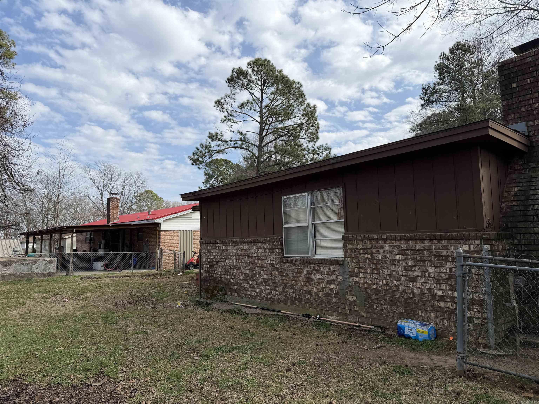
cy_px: 202
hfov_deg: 71.6
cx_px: 270
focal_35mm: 24
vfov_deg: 56.8
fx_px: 374
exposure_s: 1/3759
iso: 80
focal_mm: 6.76
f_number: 1.78
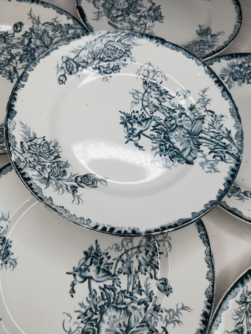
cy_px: 167
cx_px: 126
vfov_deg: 67.3
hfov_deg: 53.1
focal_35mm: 26
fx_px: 251
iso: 50
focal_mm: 3.83
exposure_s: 1/224
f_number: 2.2
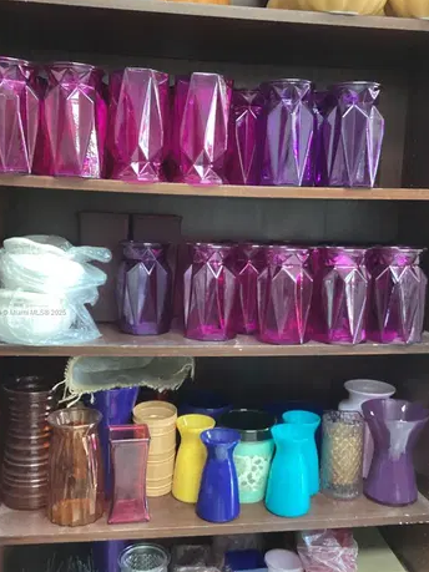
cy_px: 312
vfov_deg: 51.3
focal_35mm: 36
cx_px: 213
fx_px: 595
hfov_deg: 39.6
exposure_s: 1/30
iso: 500
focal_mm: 3.3
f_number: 2.4
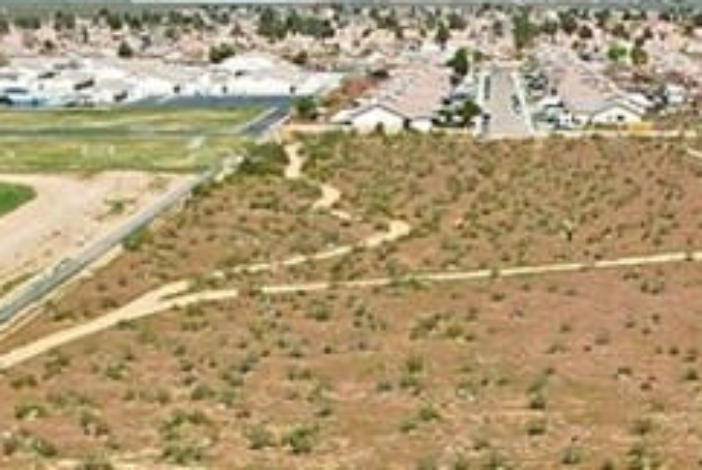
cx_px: 525
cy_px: 625
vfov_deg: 14.1
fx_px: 1816
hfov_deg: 21.7
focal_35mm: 93
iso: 110
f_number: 2.8
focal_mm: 8.38
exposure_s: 1/725
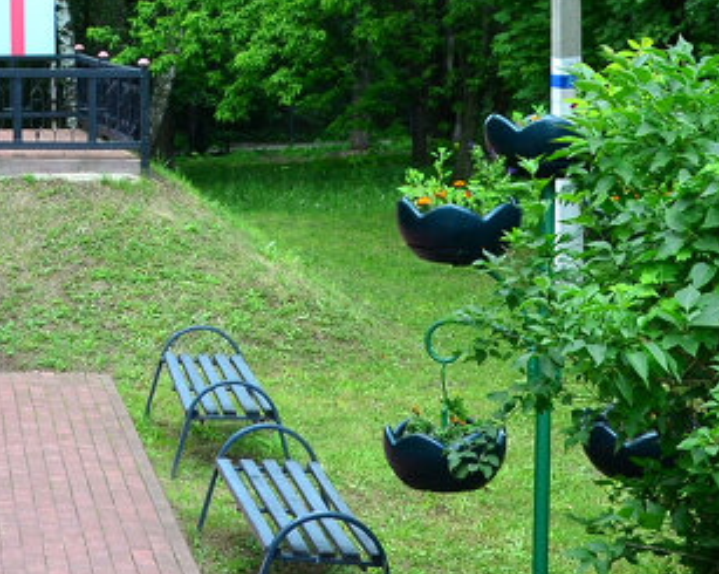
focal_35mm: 121
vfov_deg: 12.4
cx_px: -30
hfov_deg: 15.6
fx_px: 2572
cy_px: -116
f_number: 4.5
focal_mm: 22
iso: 320
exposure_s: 1/250
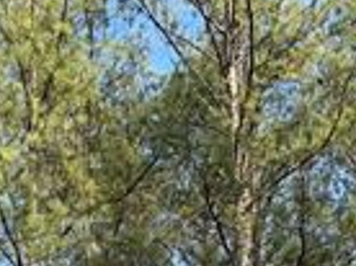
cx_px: 134
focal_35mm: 87
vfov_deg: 15.2
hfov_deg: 22.5
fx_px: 893
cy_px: 443
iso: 80
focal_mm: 6.76
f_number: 1.78
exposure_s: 1/1385
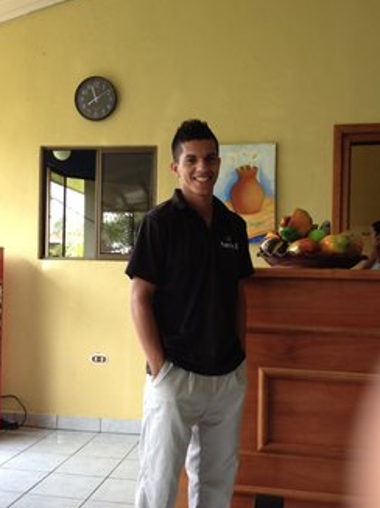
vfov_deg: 43.8
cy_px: 282
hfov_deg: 33.5
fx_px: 630
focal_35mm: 43
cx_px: 181
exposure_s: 1/120
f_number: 2.4
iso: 64
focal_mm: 4.28
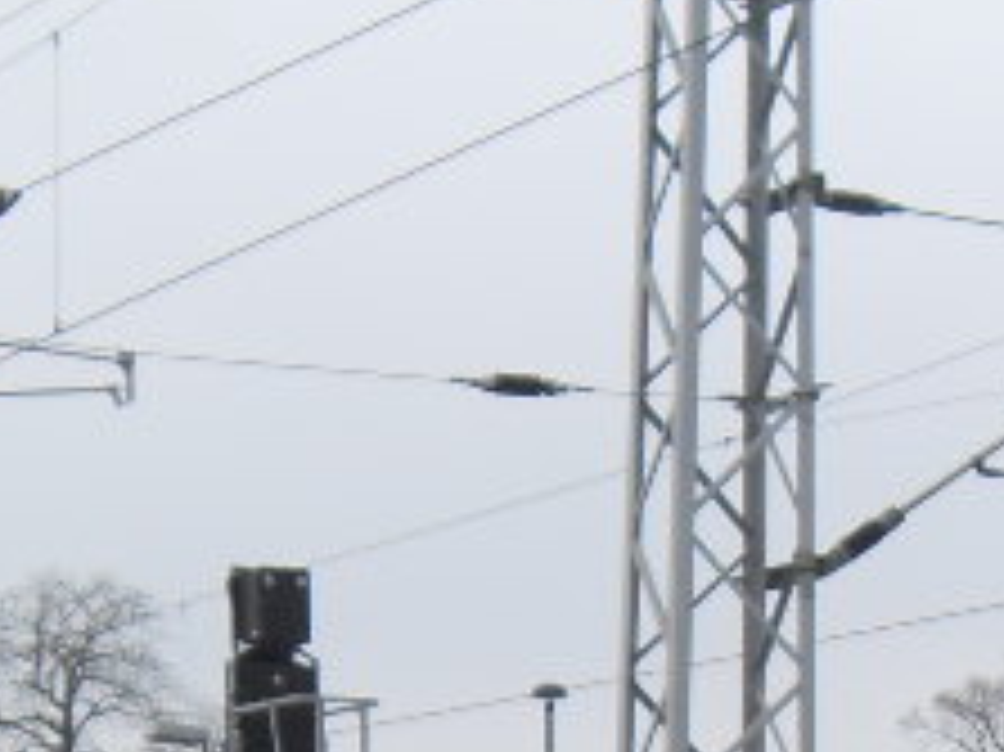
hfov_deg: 12.4
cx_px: 1171
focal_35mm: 156
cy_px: 1193
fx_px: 4522
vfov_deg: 9.2
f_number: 2.8
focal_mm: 6.3
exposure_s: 1/250
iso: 80
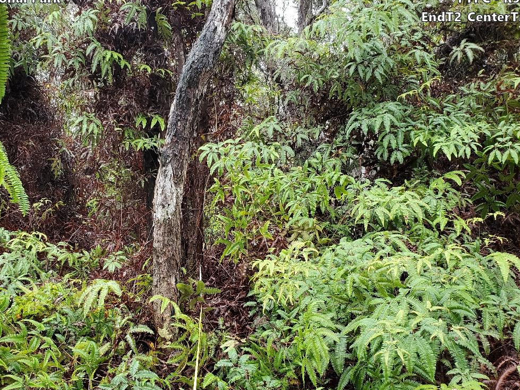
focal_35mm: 34
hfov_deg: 53.2
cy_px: 243
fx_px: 511
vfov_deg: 41.5
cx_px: 187
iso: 250
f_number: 2.4
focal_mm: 4.3
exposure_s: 1/120
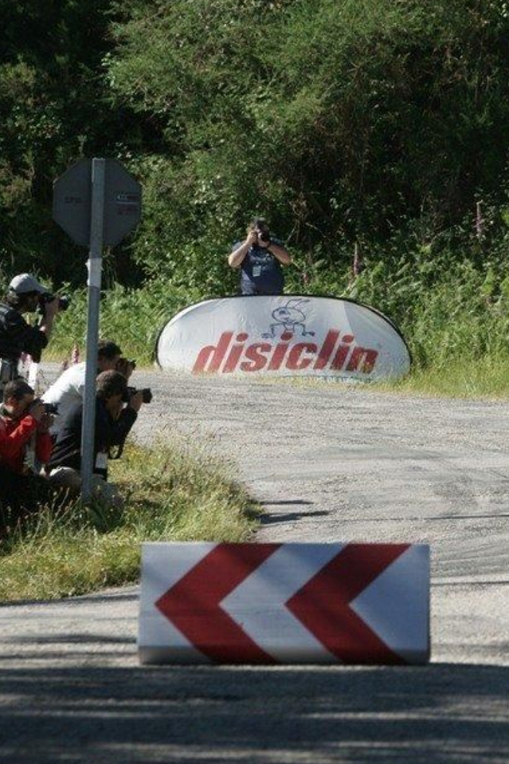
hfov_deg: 4.1
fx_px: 7080
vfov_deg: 6.2
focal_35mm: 334
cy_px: 386
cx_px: 607
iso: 800
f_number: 7.1
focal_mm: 200
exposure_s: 1/1600
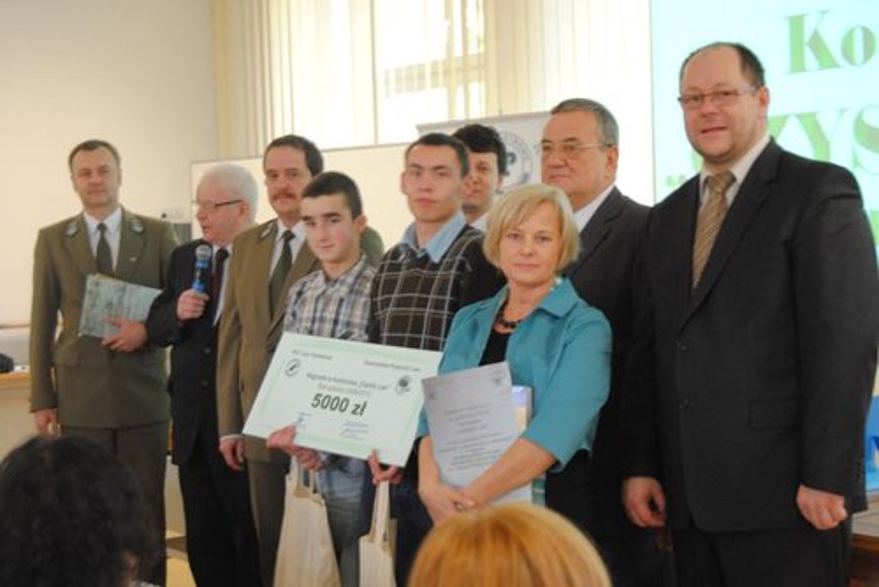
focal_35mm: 63
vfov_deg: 21.6
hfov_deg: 31.9
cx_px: 440
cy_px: 294
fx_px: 1539
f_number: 5
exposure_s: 1/15
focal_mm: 42
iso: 800
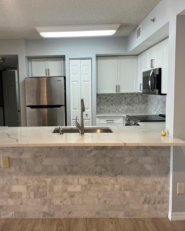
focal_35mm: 34
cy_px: 115
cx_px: 76
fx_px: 233
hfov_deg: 43.2
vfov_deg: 52.8
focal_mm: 5.7
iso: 80
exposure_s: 1/60
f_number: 1.5
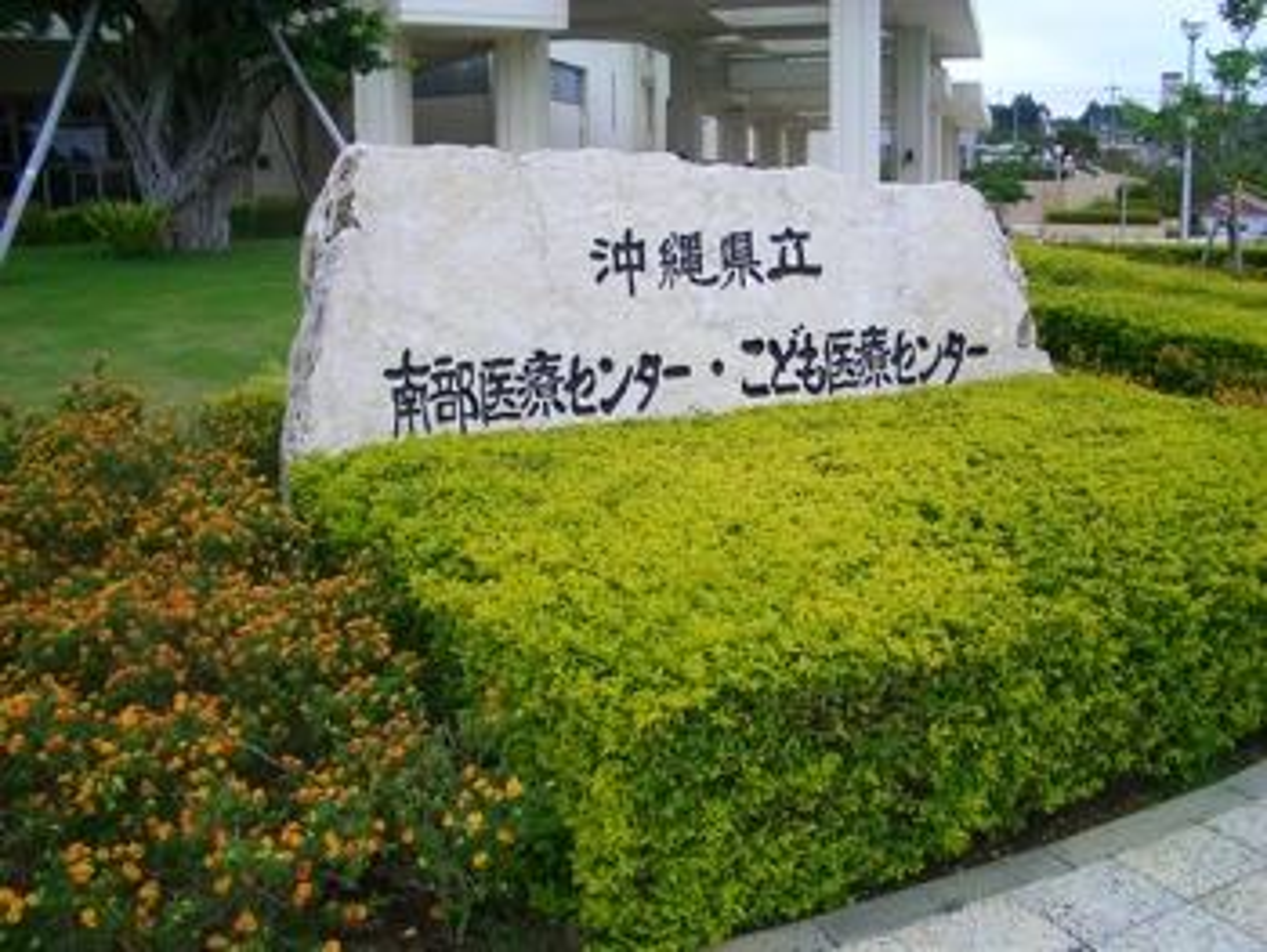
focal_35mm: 35
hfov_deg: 52.6
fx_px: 1282
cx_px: 634
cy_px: 476
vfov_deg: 40.7
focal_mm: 5.8
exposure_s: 1/200
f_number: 4.3
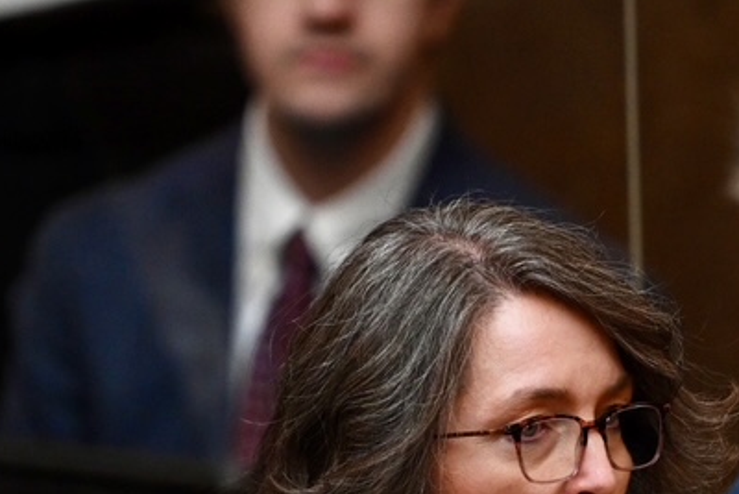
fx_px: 33245
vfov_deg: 0.8
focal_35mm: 1619
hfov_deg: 1.3
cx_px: 909
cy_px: 790
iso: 1600
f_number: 2.8
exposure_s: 1/640
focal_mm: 400
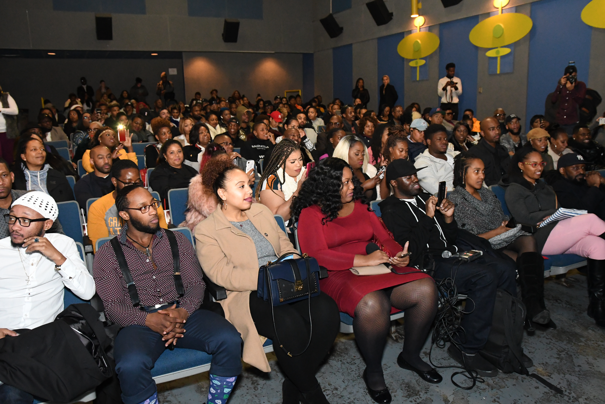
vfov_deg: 47.9
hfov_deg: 67.4
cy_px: 202
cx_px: 302
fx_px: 454
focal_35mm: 27
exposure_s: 1/125
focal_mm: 18
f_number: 2.8
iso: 5000
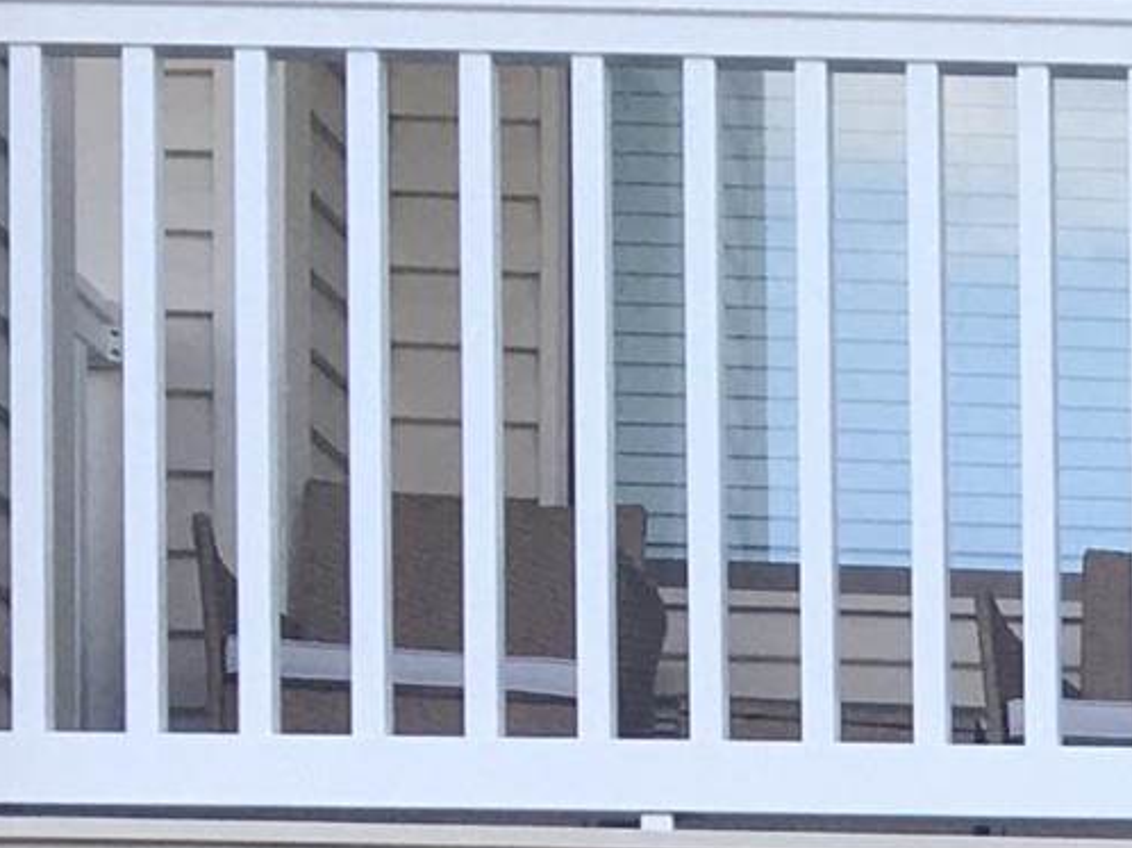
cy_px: 2401
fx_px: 5851
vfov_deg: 7.4
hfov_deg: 9.7
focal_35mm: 179
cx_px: 2787
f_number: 2.2
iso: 25
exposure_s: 1/236
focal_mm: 4.15
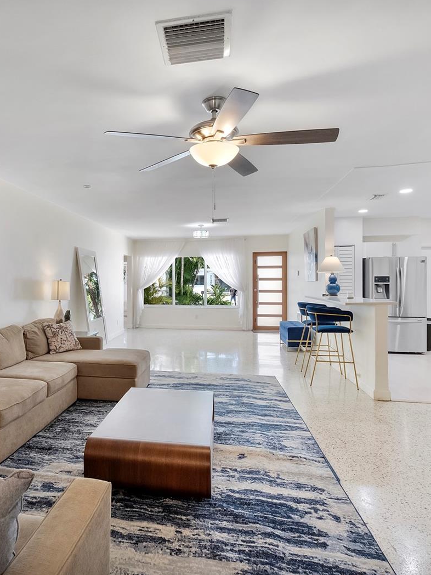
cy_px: 284
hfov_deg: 59.0
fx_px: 365
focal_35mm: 22
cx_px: 128
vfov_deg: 76.4
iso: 1600
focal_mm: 10
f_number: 6.4
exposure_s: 1/40
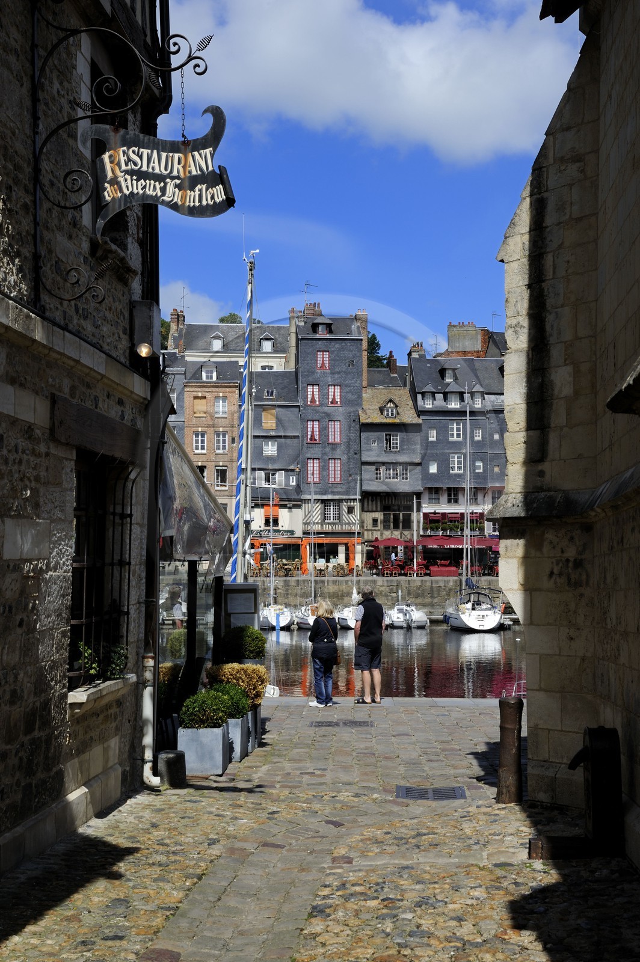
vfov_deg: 41.1
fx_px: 1282
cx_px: 320
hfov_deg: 28.0
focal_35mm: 48
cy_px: 481
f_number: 13
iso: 200
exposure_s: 1/200
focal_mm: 48
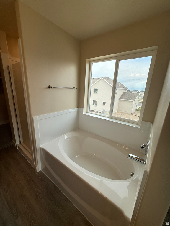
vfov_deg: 102.1
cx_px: 85
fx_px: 92
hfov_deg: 85.7
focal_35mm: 14
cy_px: 113
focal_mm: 2.22
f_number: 2.2
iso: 64
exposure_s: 1/494
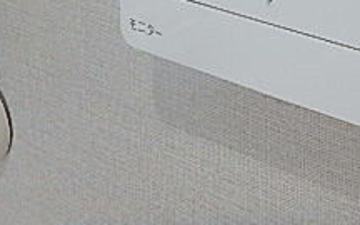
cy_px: -148
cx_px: 323
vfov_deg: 17.1
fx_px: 648
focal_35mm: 66
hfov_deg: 29.8
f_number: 3.5
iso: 200
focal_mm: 3.7
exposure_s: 1/50
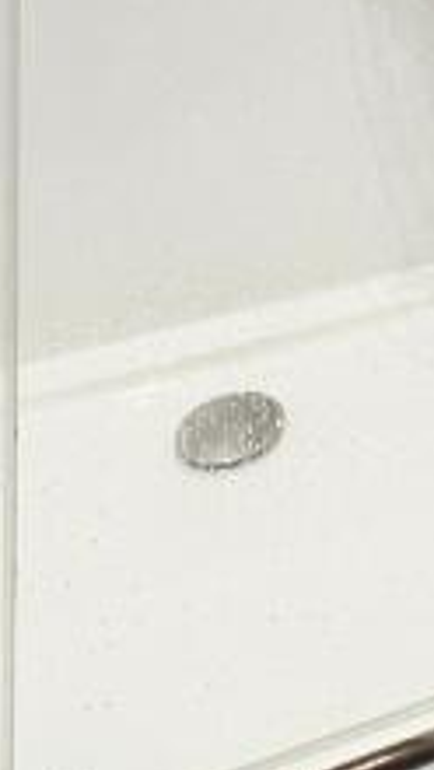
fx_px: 1348
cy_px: -494
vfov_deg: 23.0
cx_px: 798
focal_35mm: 66
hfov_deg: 15.5
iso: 80
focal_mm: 1.57
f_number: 1.8
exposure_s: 1/100
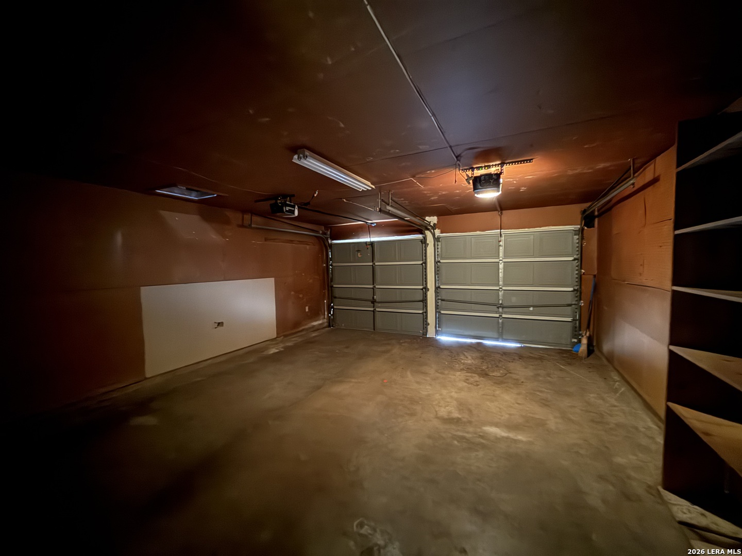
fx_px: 300
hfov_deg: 102.1
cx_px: 371
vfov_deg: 85.7
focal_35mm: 14
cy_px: 278
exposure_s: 1/4
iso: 1600
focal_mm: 2.22
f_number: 2.2
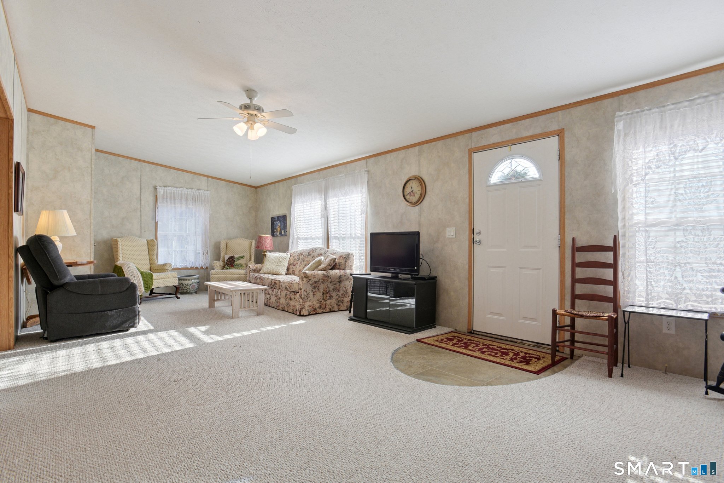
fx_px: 342
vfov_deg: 70.4
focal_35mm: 17
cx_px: 362
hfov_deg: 93.3
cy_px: 242
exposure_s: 1/125
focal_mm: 17
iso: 400
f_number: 11
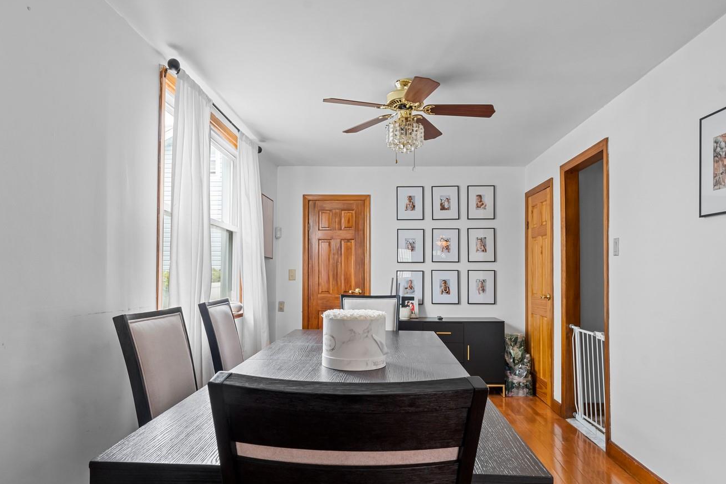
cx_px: 369
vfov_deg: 57.1
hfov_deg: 78.6
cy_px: 267
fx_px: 444
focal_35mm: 22
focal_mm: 14
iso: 640
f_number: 10
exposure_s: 1/3
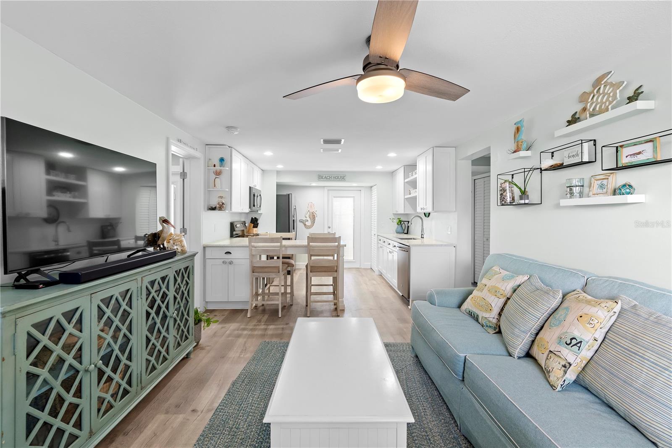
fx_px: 299
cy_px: 224
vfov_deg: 73.7
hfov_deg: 96.7
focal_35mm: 16
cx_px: 336
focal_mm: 16
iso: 800
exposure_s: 1/6
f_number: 8
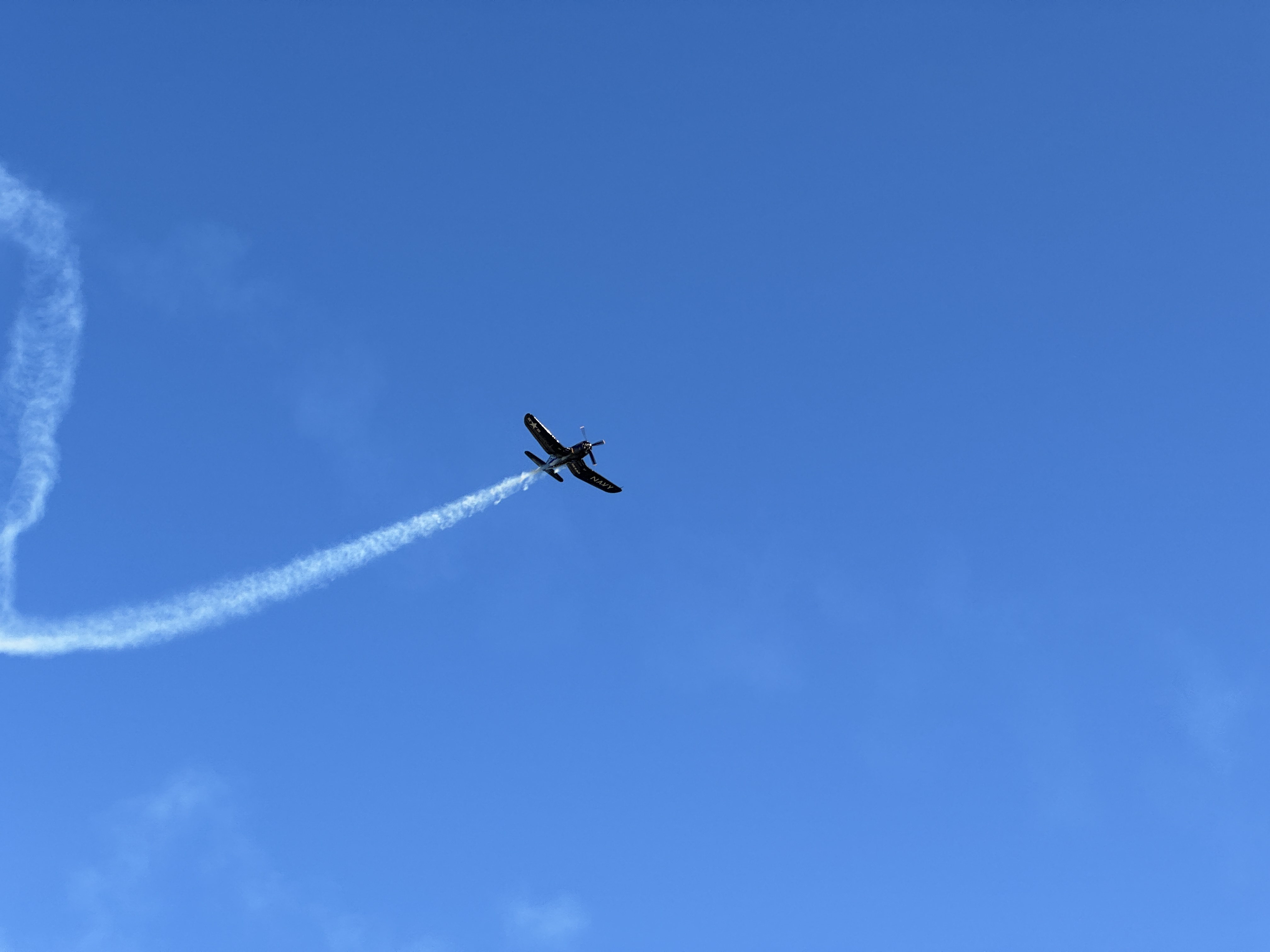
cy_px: 476
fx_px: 2825
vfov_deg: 19.1
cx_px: 635
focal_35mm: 77
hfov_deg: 25.3
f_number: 2.8
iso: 25
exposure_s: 1/567
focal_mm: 9
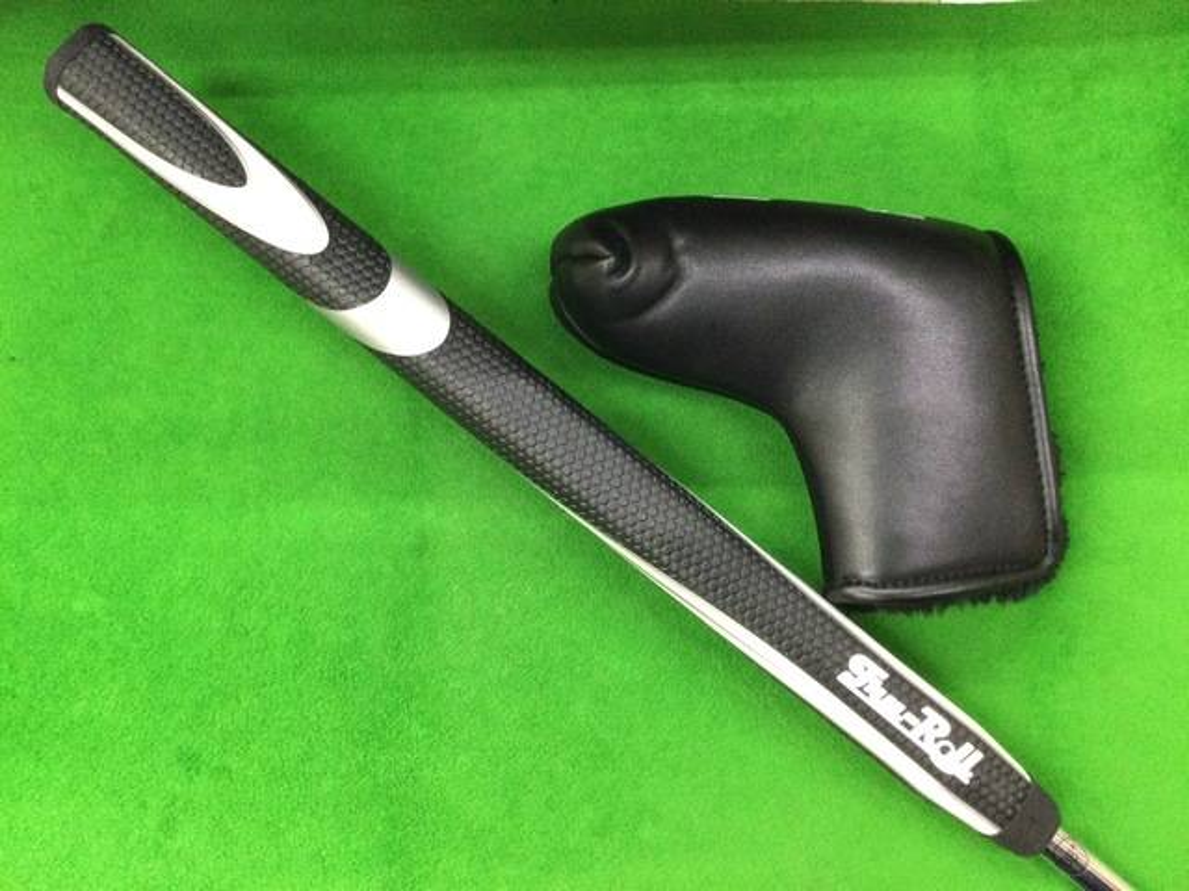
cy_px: 446
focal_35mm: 31
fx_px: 1065
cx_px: 594
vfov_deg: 45.4
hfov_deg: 58.4
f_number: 2.4
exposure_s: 1/30
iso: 200
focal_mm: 3.3
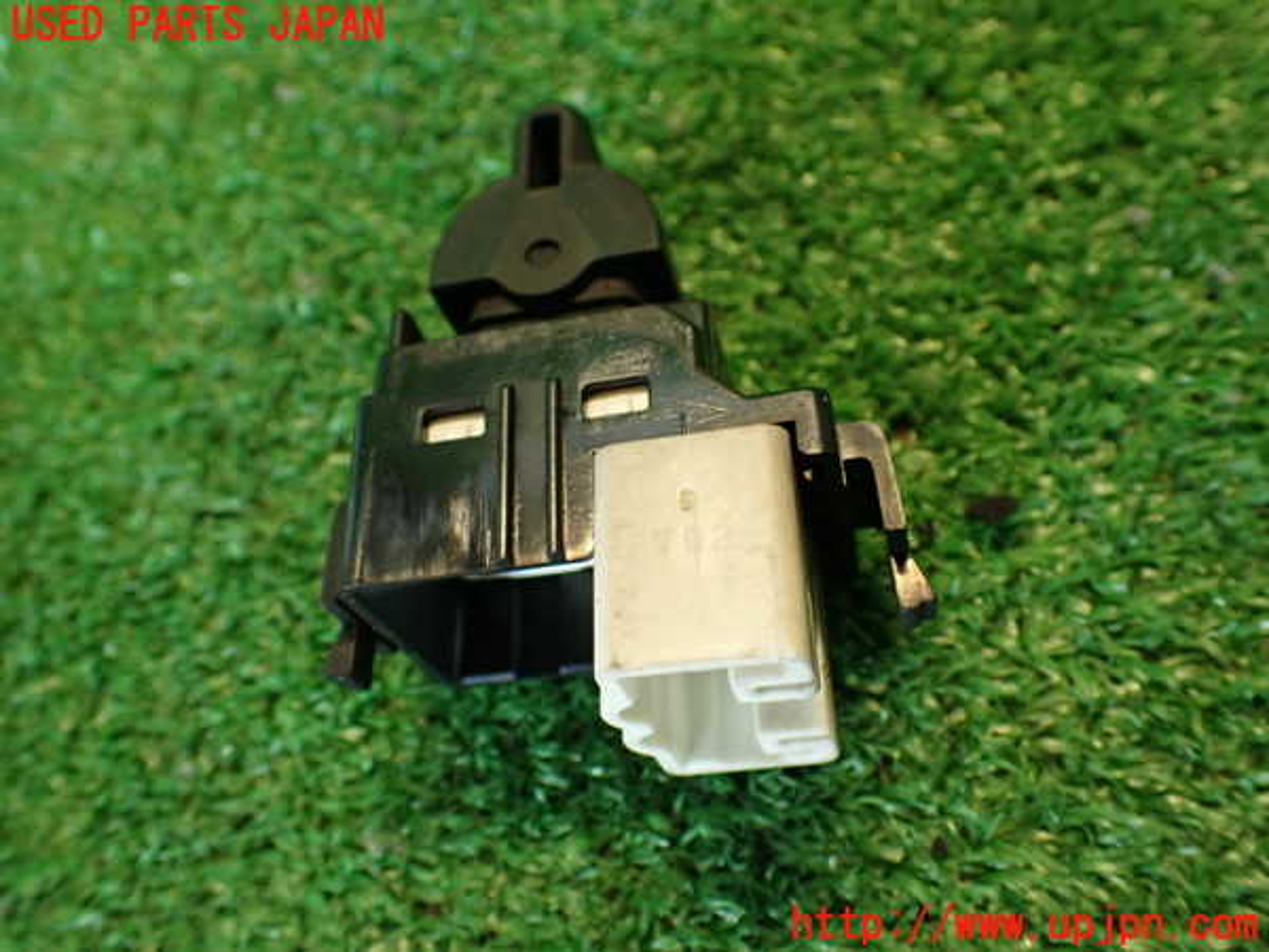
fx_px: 1173
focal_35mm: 32
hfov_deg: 56.8
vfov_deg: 44.2
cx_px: 634
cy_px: 476
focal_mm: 5.79
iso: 250
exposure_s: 1/30
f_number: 2.4
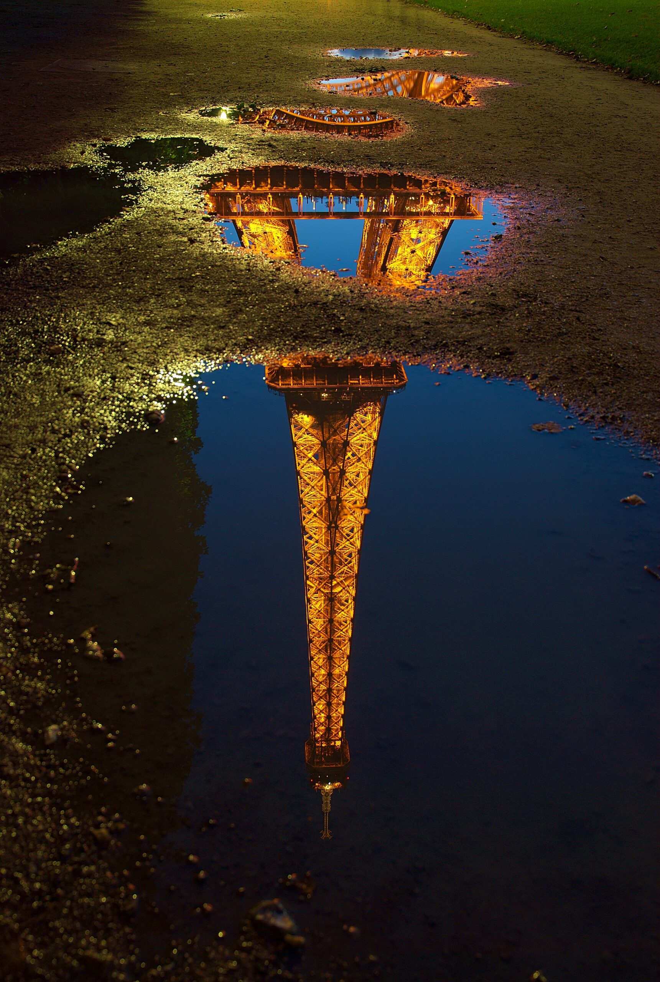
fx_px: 984
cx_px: 330
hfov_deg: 37.1
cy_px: 491
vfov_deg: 53.0
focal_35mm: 36
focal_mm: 24
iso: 100
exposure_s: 4
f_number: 5.6
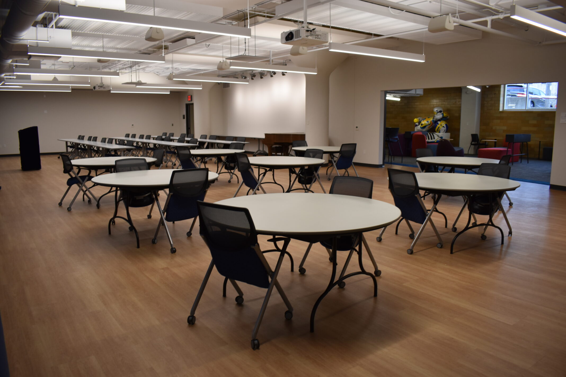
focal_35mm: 27
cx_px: 283
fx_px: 424
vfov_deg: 47.9
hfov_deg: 67.4
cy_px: 188
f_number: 4.5
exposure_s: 1/80
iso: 400
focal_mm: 18
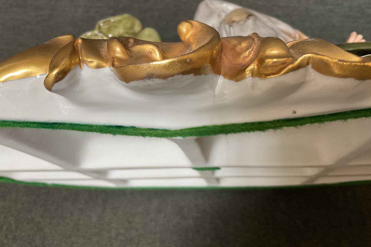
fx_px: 319
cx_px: 188
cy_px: 113
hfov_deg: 60.3
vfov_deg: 42.3
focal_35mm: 31
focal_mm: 3
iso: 100
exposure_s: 1/60
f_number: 1.8
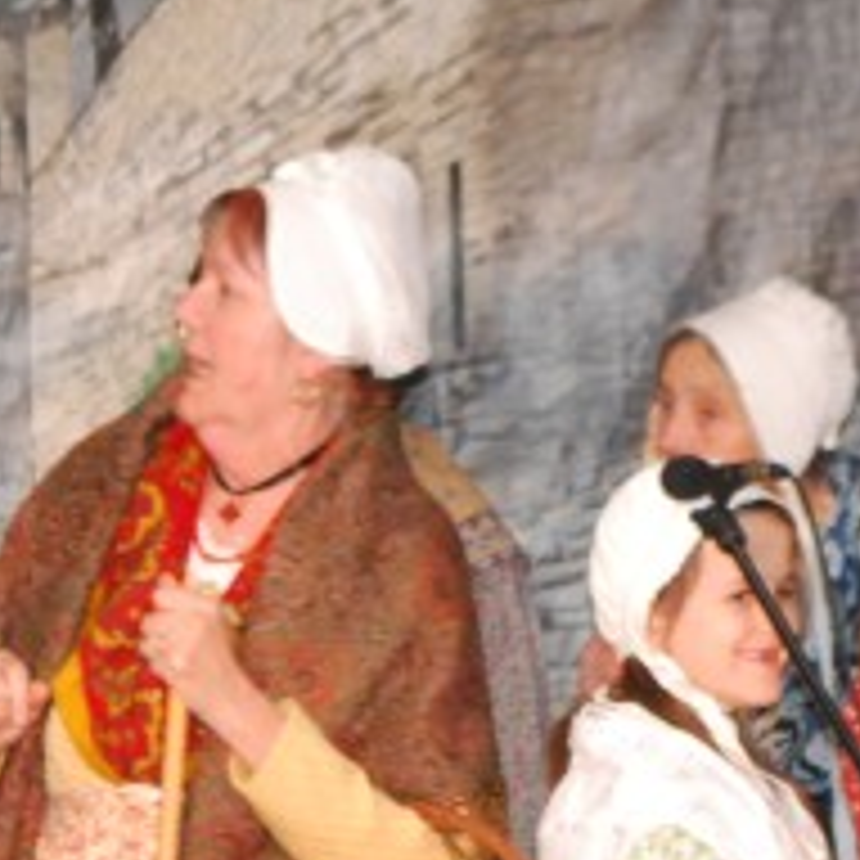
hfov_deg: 4.4
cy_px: 684
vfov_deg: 4.4
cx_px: 281
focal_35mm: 395
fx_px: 11103
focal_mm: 66
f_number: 4.2
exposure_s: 1/60
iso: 1100
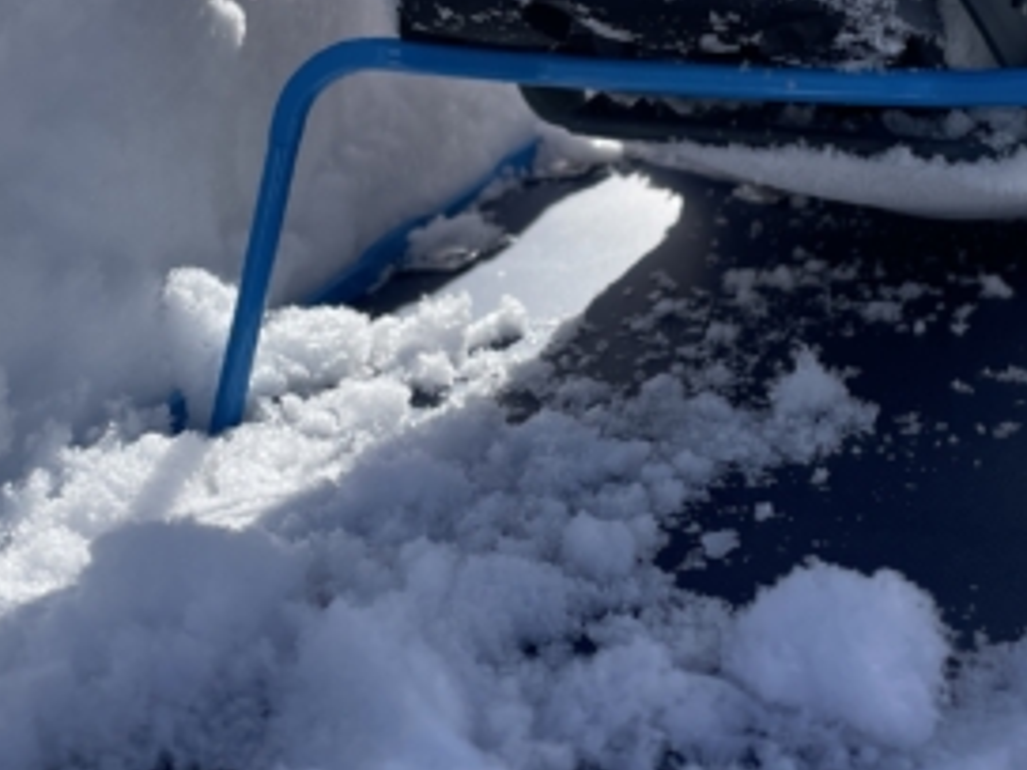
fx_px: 1988
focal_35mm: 67
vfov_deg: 21.5
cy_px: 100
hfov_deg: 28.9
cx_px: 634
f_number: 1.6
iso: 32
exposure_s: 1/4831
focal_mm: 4.2
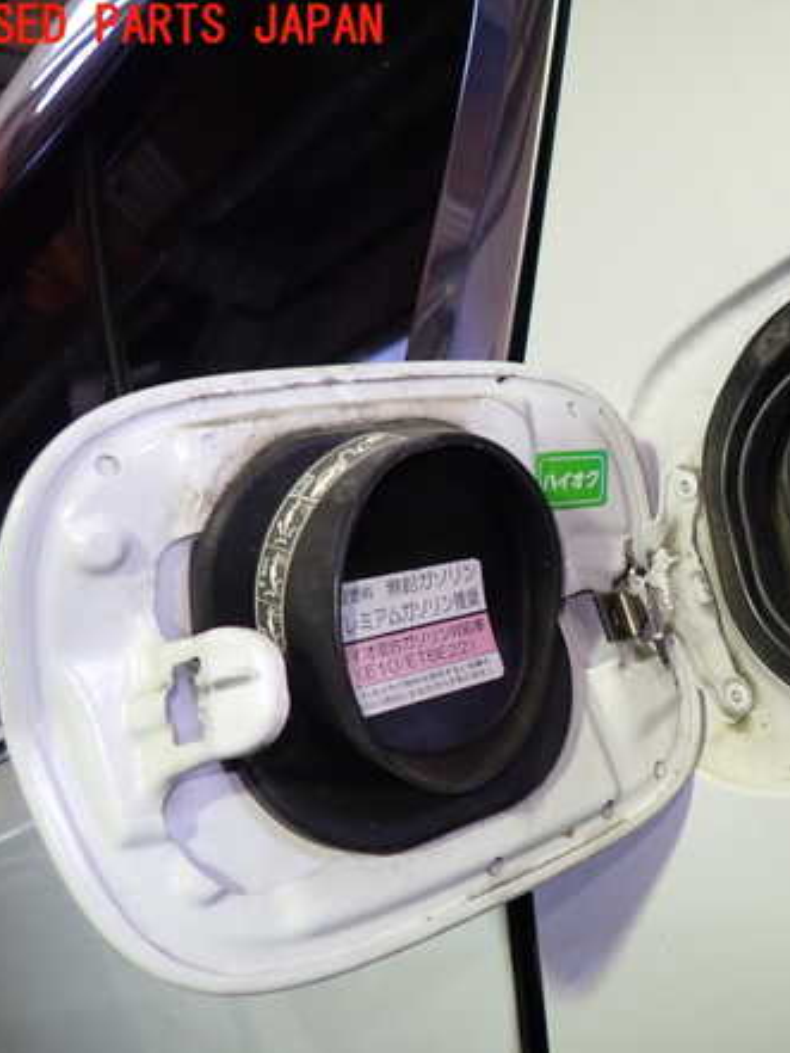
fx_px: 1034
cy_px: 535
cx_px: 666
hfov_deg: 39.6
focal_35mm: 34
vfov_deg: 53.9
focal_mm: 4.5
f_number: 2
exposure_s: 1/50
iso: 200
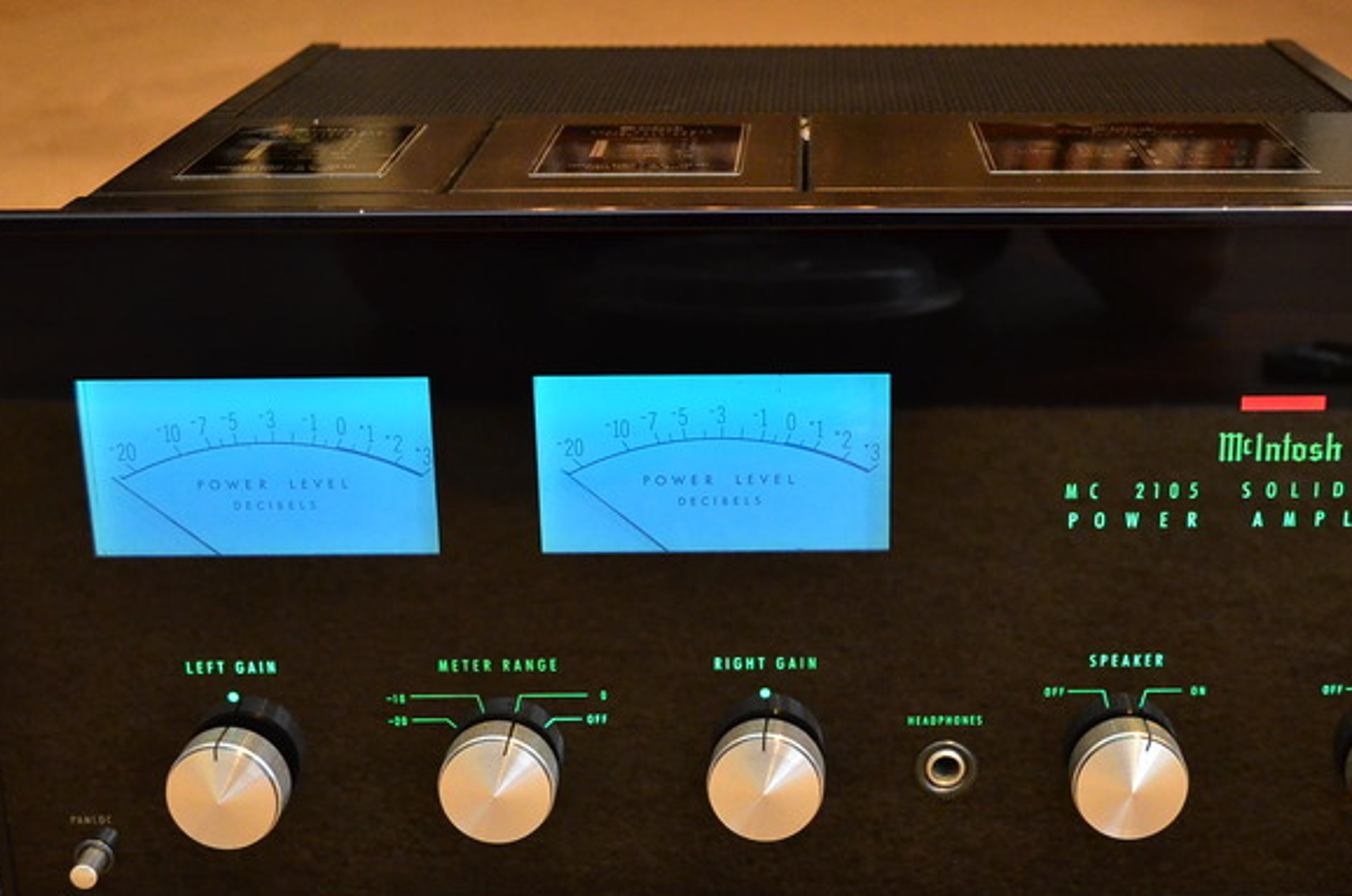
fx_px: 2286
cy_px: 540
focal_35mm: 61
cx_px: 816
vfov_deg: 22.1
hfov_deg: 32.8
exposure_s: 1/6
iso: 1600
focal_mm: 28
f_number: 5.6
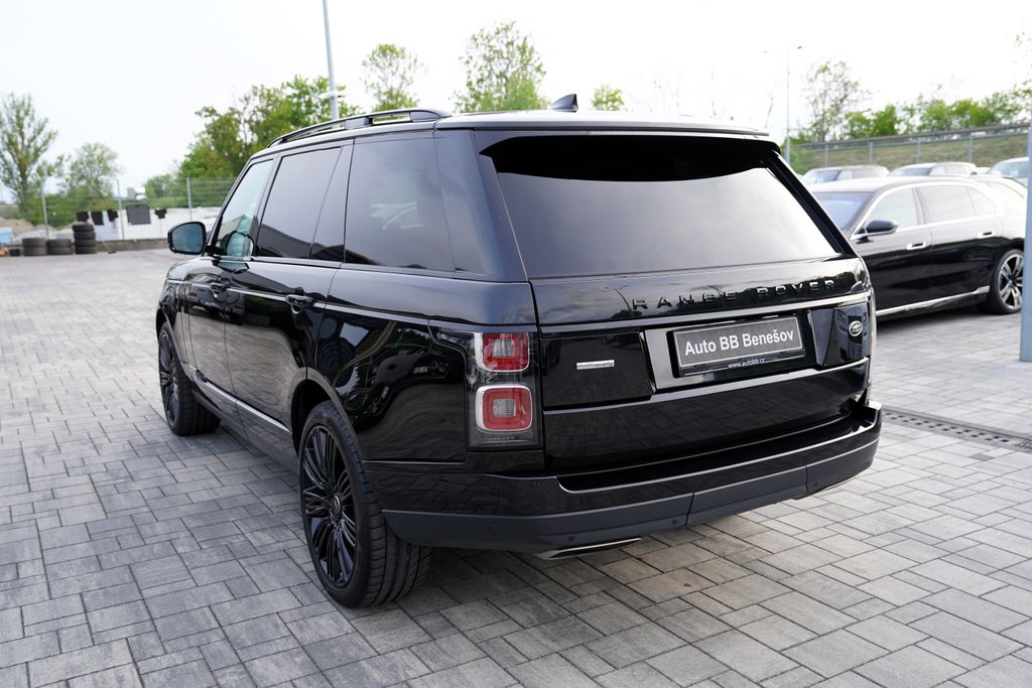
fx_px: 917
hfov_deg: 58.7
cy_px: 344
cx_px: 516
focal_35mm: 32
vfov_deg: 41.1
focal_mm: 32
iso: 100
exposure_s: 1/80
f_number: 4
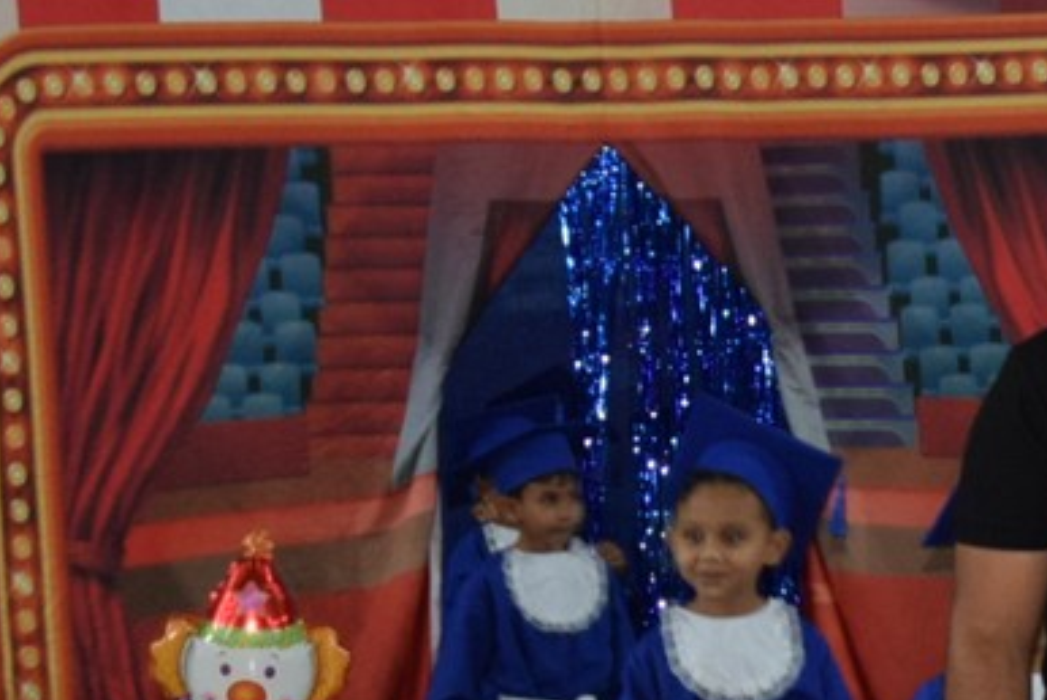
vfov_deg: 7.9
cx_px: 1656
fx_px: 5074
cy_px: 714
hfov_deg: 11.2
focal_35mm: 174
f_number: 3.8
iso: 1000
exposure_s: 1/60
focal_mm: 25
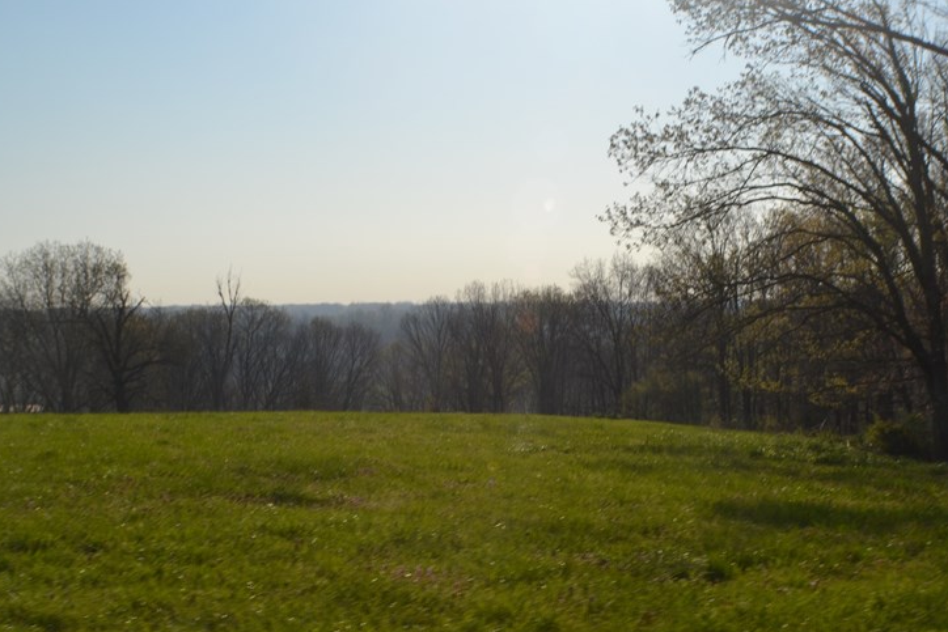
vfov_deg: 21.6
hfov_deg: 31.9
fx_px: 1659
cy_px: 364
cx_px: 504
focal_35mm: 63
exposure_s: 1/200
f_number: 11
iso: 100
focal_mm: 28
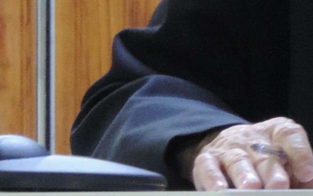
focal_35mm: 1427
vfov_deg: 0.9
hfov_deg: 1.5
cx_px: 654
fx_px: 12174
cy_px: -272
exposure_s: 1/6
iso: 800
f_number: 4.7
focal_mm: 49
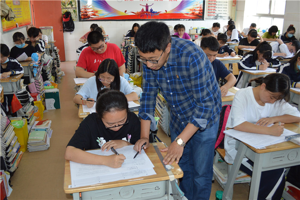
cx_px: 150
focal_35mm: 33
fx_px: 275
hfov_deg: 57.3
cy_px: 100
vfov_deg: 39.9
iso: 400
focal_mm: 22
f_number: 4
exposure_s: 1/100
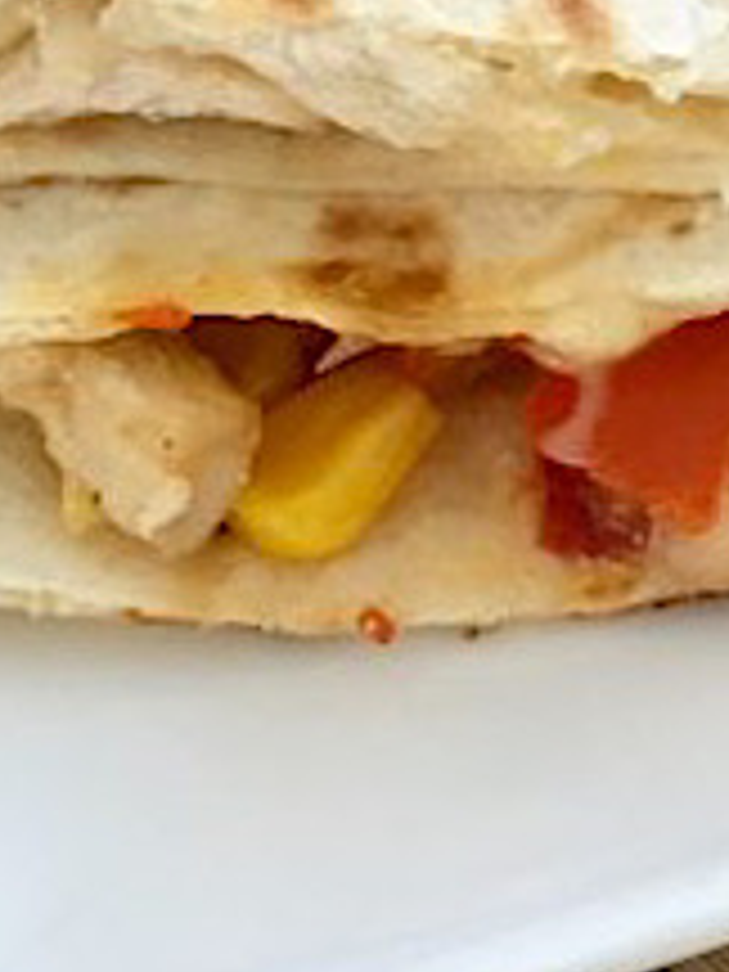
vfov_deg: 14.7
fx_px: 3763
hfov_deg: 10.3
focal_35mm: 134
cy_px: 396
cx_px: 1386
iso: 32
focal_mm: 4.15
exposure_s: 1/17
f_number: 2.2
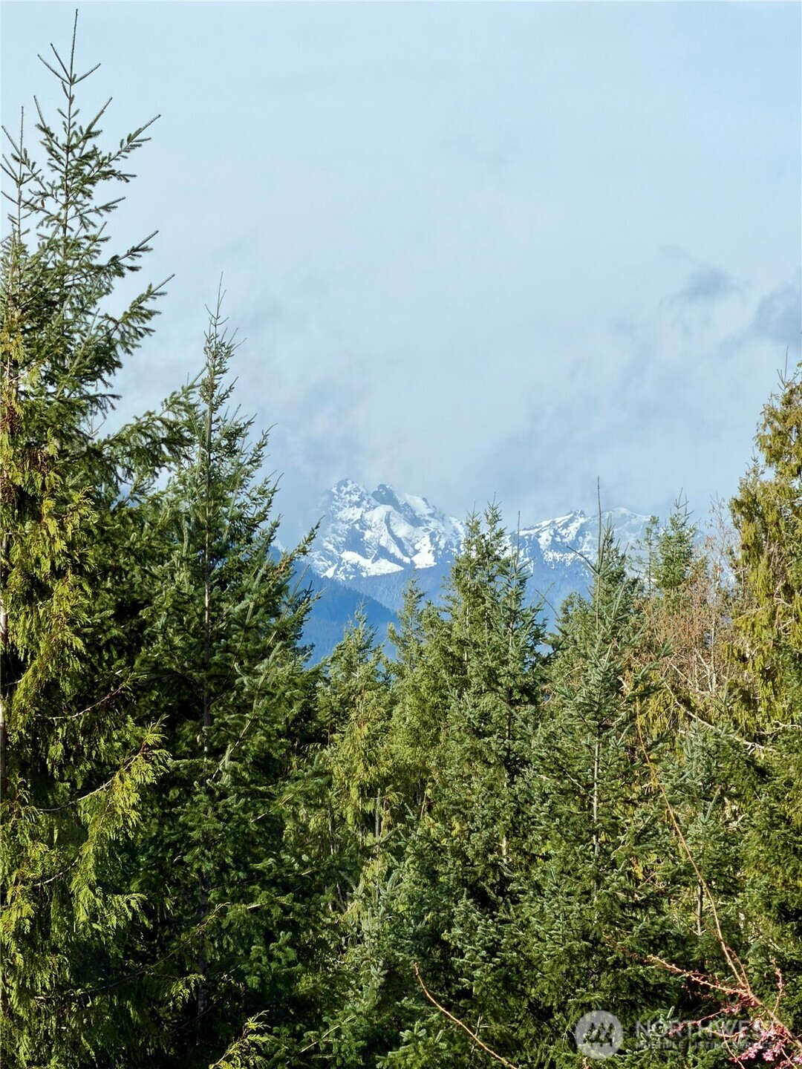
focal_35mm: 200
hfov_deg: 7.4
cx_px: 401
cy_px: 534
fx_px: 6178
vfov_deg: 9.9
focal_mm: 16.89
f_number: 2.8
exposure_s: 1/639
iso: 20
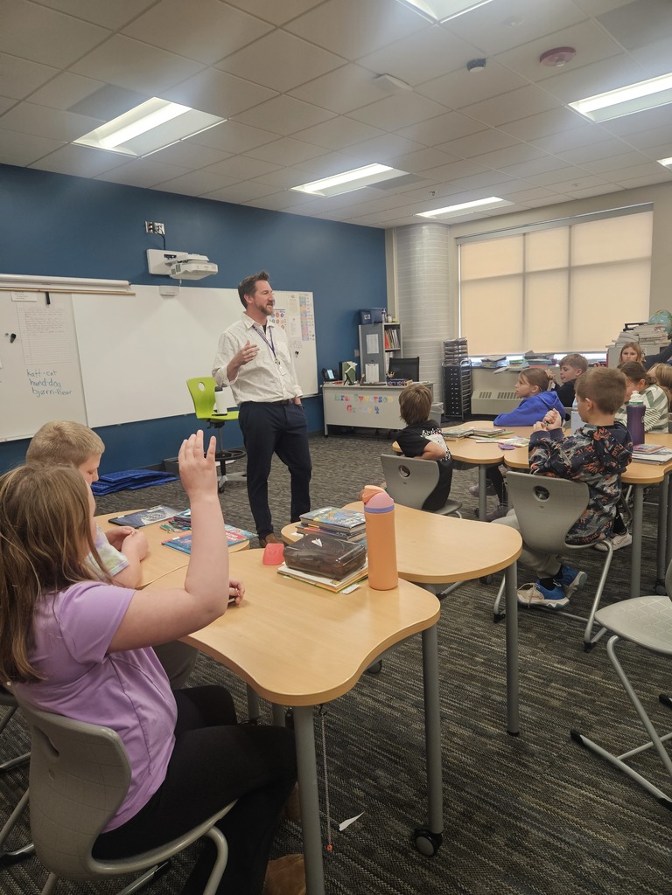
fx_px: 595
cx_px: 336
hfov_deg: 58.9
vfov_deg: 73.9
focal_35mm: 23
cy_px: 448
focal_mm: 5.4
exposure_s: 1/120
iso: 250
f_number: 1.8
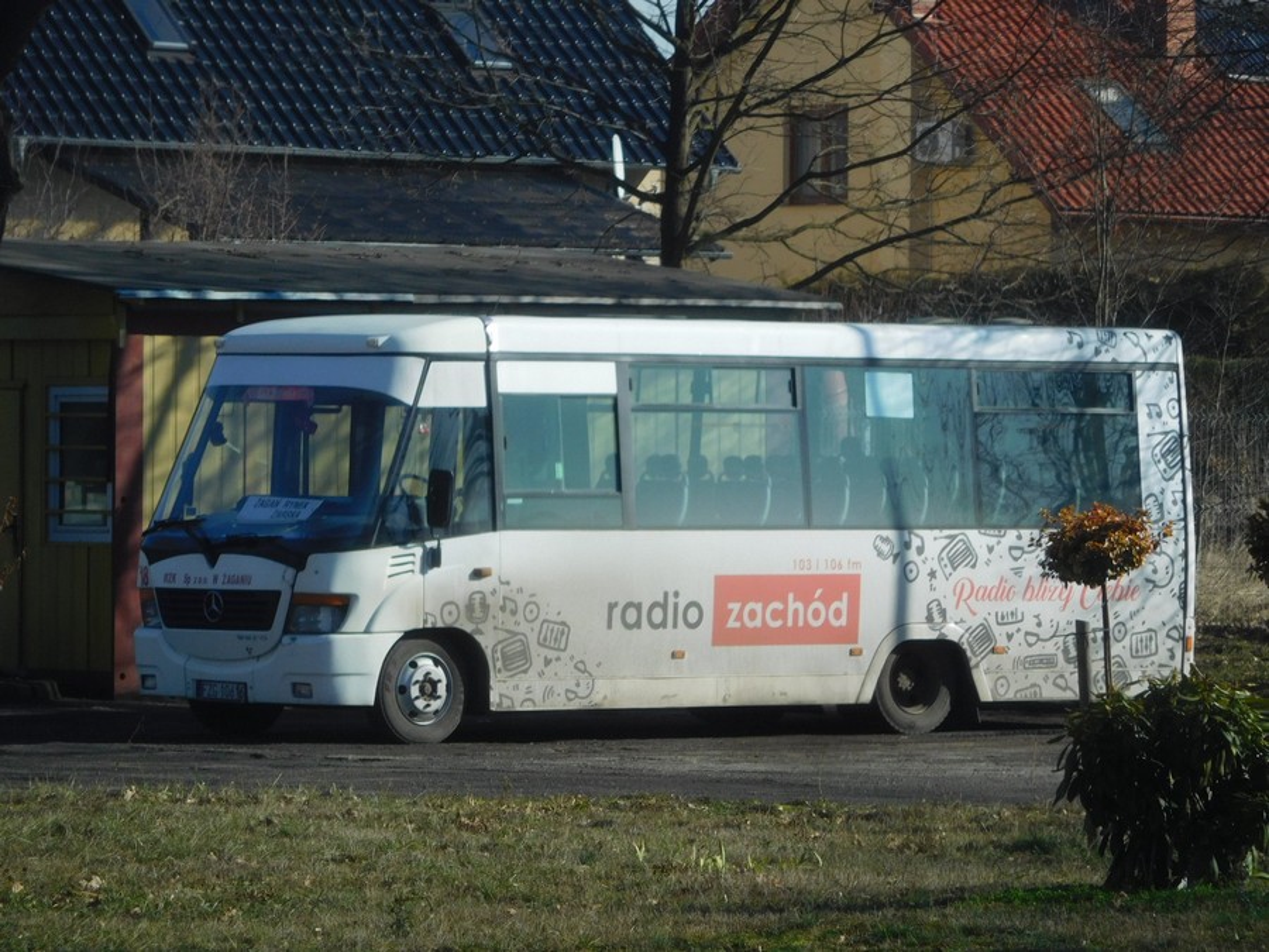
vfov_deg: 6.6
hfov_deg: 8.8
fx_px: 8248
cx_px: 634
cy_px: 476
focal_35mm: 225
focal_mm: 40.1
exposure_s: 1/500
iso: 125
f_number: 5.5
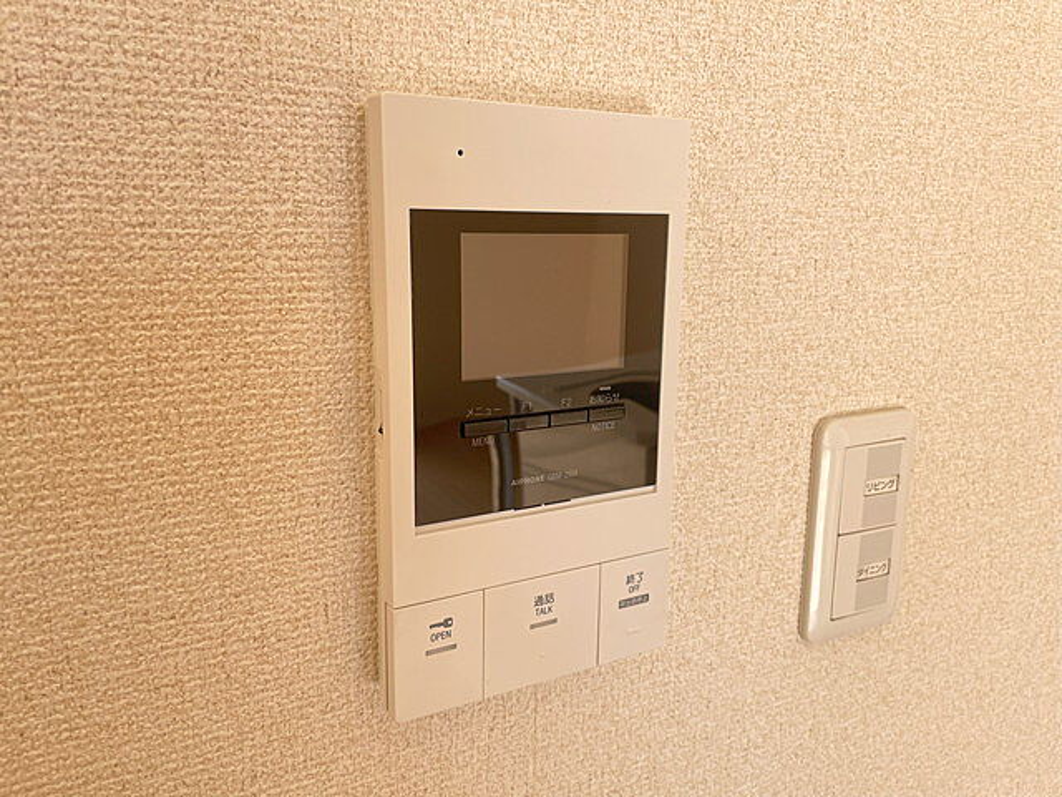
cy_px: 398
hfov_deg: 67.3
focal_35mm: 26
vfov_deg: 53.1
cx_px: 531
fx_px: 798
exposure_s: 1/183
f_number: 1.6
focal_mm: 4.2
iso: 32
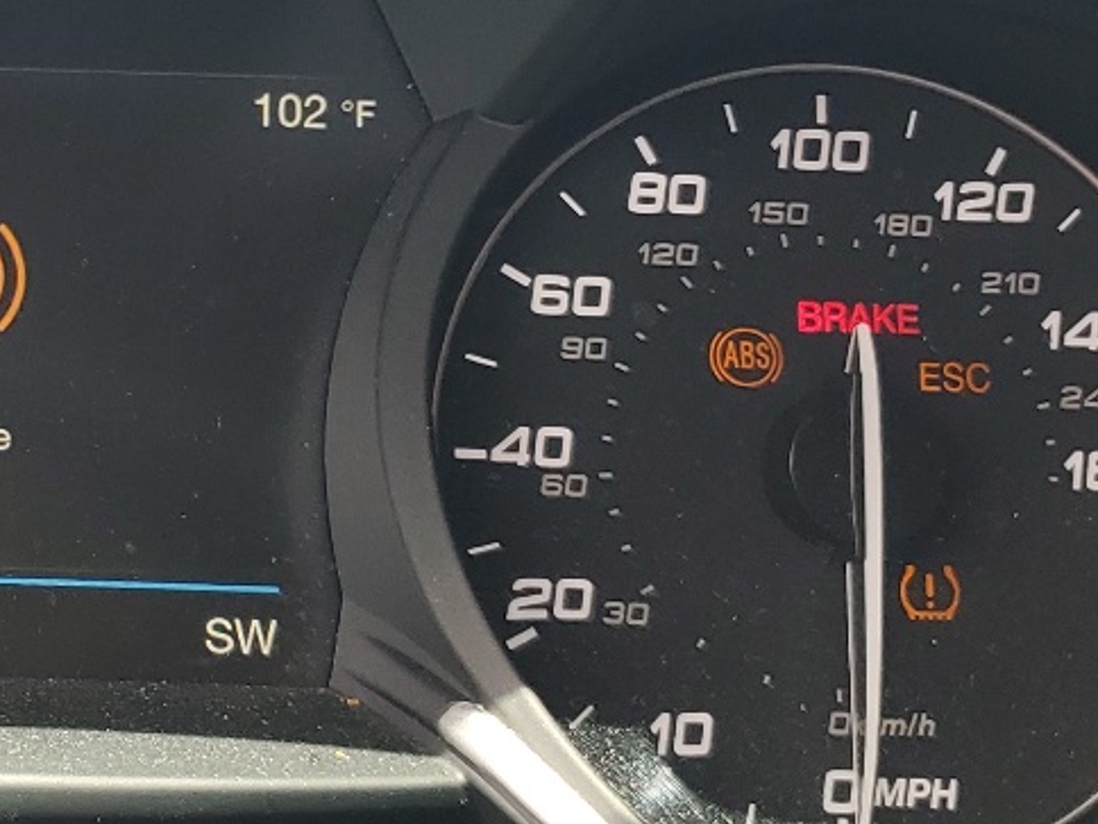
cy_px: 259
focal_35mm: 86
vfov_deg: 17.1
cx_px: -195
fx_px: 2728
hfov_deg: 21.3
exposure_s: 1/217
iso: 50
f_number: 1.5
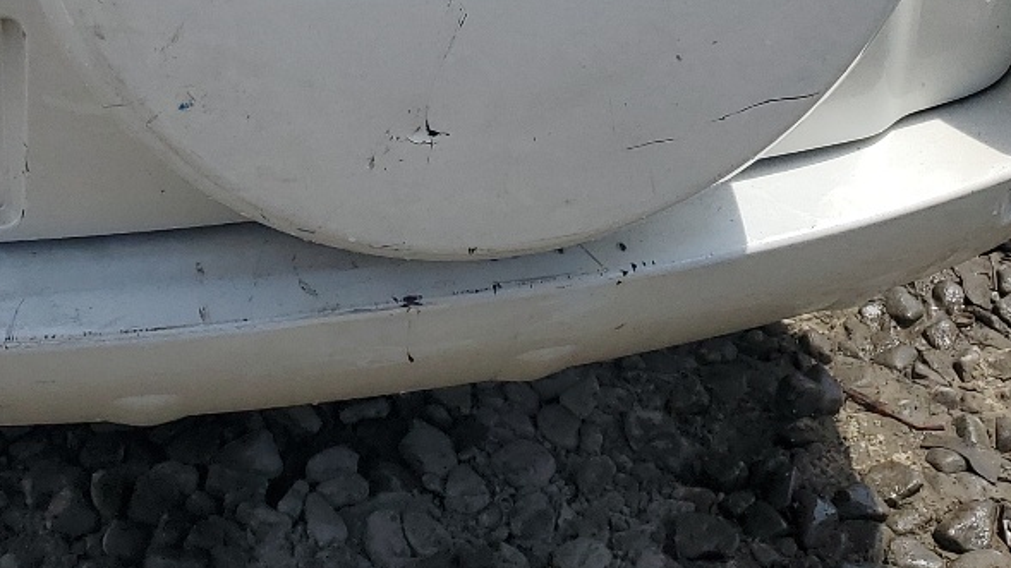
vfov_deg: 14.6
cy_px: -276
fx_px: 2064
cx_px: 384
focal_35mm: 77
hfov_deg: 27.4
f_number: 1.5
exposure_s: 1/5000
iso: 50
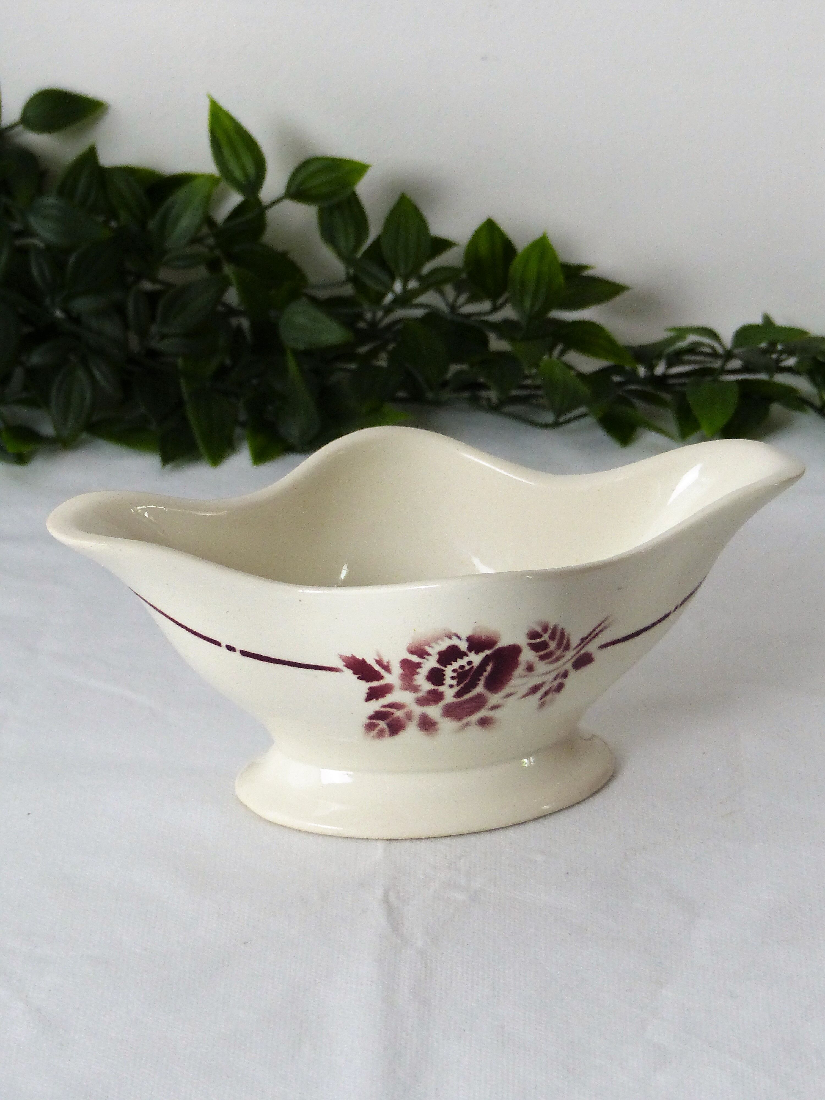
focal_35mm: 154
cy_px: 550
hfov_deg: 9.6
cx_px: 412
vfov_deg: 12.8
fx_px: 4894
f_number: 2.8
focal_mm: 25.2
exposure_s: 1/80
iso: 250
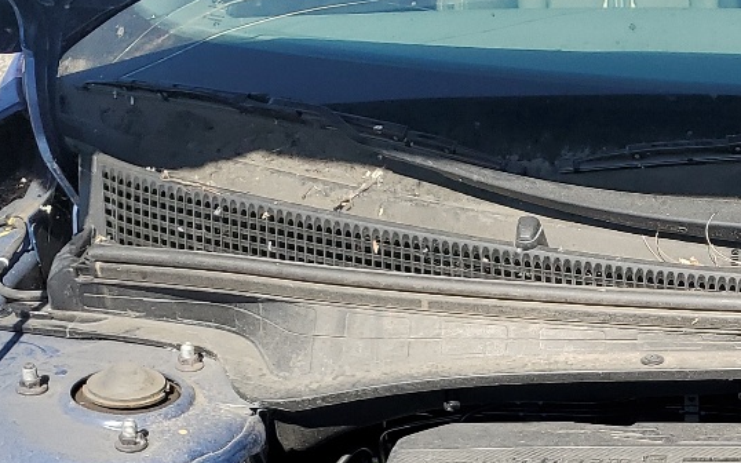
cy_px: 555
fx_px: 1656
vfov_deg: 15.3
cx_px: 899
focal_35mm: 82
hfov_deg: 23.0
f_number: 1.5
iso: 50
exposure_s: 1/1667
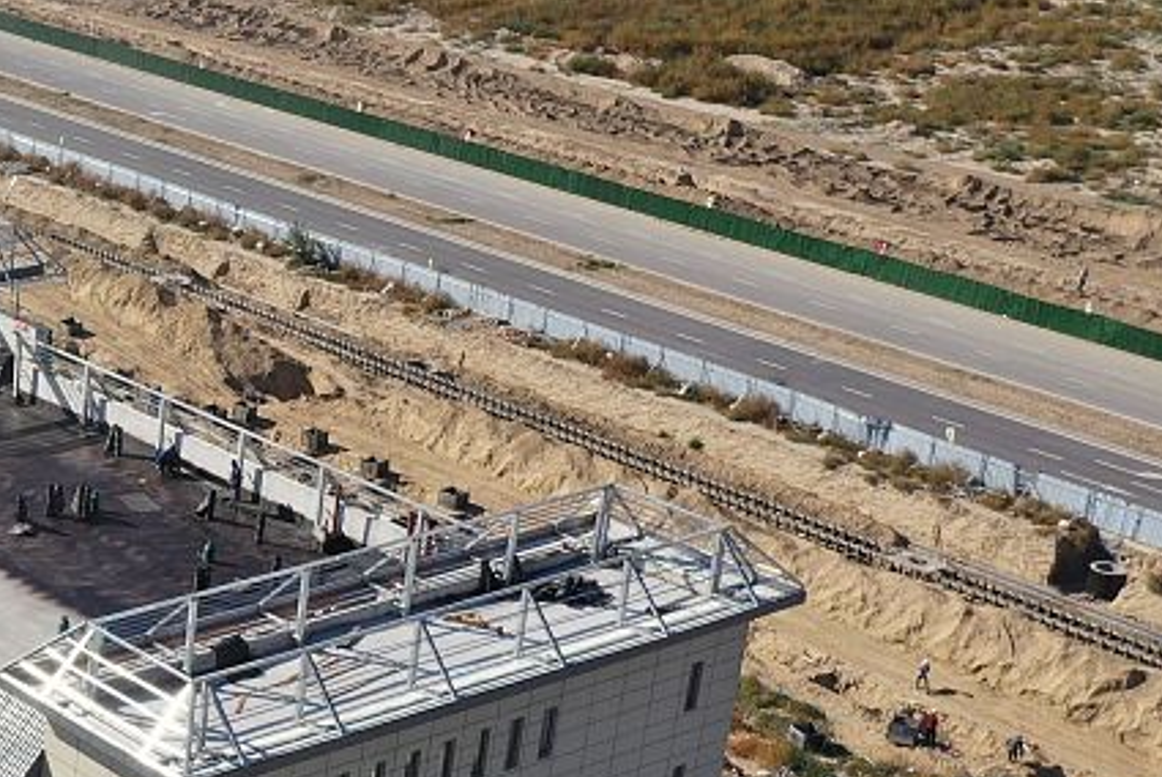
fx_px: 2552
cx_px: -470
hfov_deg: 22.2
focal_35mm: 79
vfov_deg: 17.2
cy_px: 547
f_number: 7.1
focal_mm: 10.26
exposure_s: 1/320
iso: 100
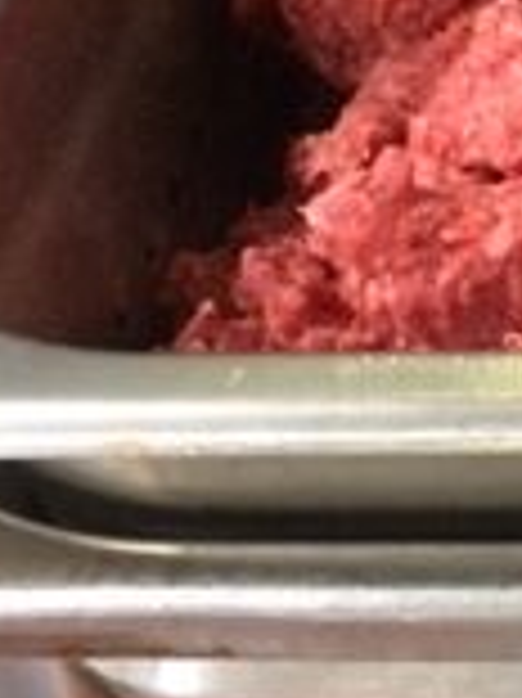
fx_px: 2416
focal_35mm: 120
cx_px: 1040
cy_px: 279
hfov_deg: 11.2
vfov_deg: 16.4
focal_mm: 4.15
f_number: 2.2
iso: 250
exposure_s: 1/30
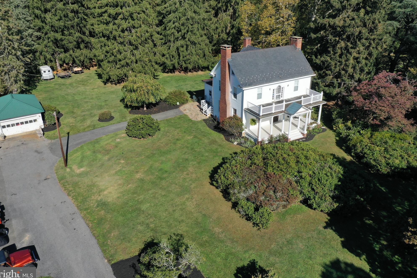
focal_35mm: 29
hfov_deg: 63.7
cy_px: 138
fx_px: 336
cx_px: 205
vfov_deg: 45.0
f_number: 6.3
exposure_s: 1/500
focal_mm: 10.26
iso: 100
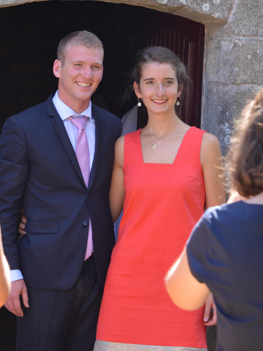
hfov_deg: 7.0
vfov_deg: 9.3
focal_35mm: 213
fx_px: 2158
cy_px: 155
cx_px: 124
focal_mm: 116
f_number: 7.1
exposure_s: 1/40
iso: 100
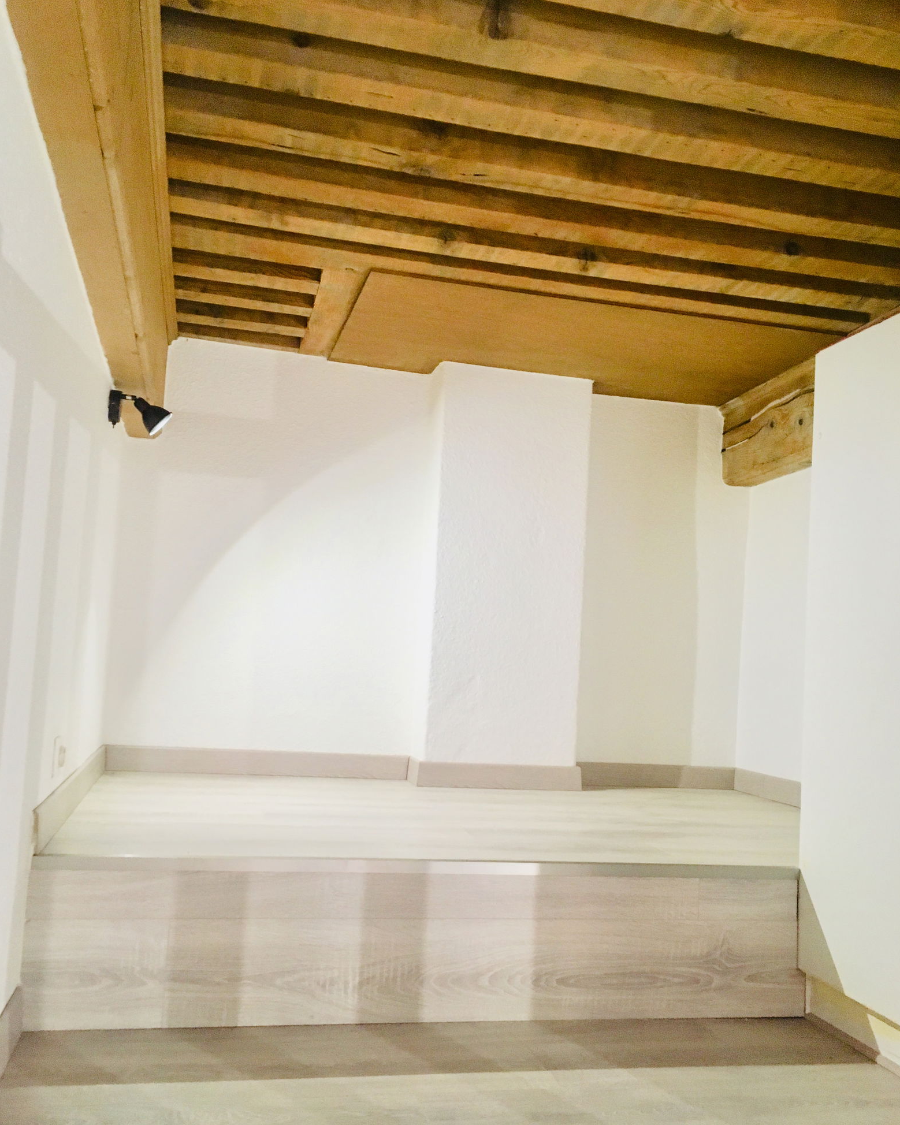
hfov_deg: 47.1
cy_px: 600
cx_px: 441
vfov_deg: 57.1
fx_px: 1032
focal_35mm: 31
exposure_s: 1/33
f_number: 2.2
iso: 160
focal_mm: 4.15
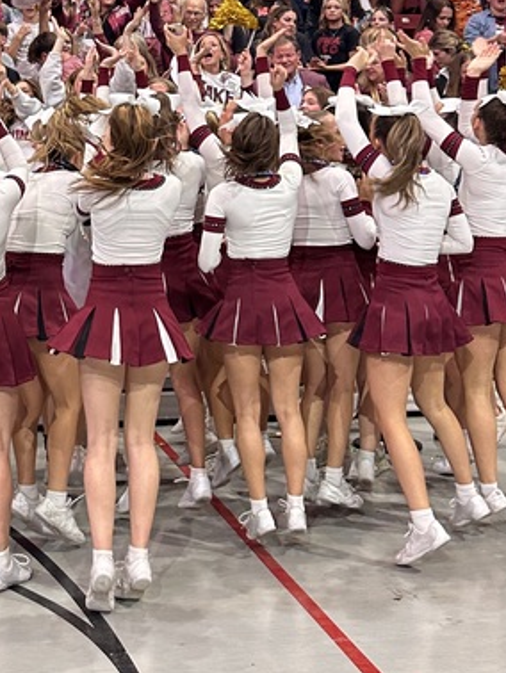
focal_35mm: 65
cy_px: 125
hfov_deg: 22.0
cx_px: 27
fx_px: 1265
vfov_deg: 29.1
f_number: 1.78
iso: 160
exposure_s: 1/120
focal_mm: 6.86
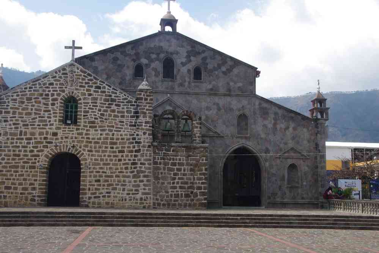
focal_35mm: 49
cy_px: 126
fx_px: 516
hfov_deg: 40.3
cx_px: 190
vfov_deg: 27.5
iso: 200
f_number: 11
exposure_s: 1/60
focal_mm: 32.5
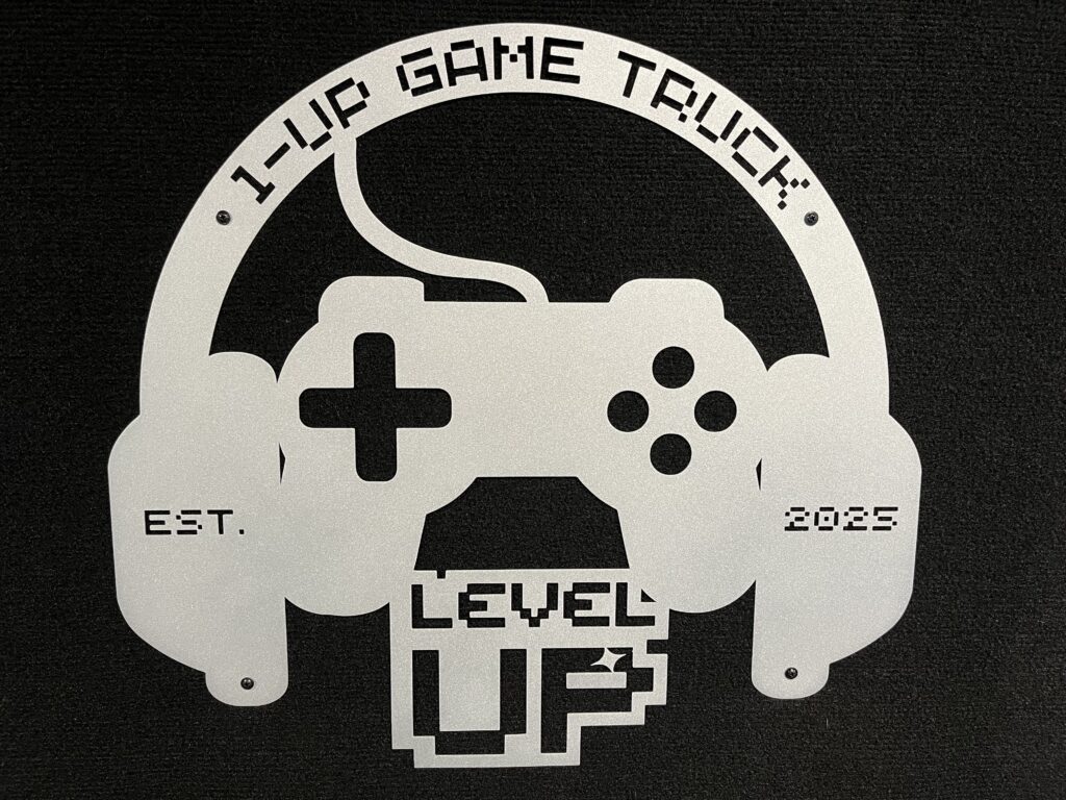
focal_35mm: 26
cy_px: 400
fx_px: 801
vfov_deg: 53.1
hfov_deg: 67.3
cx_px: 533
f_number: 1.6
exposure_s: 1/53
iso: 160
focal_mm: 5.1
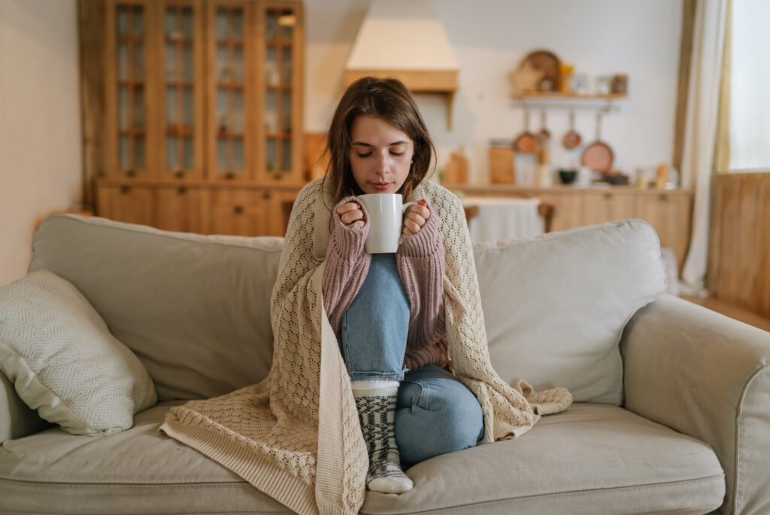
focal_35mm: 35
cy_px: 258
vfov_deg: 37.9
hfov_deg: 54.4
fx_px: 749
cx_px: 385
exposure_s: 1/160
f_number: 2
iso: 320
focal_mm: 35
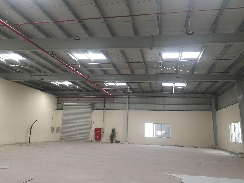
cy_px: 92
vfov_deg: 48.2
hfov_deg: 61.7
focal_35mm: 29
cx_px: 122
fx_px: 204
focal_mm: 4.15
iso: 40
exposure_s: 1/33
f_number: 2.2
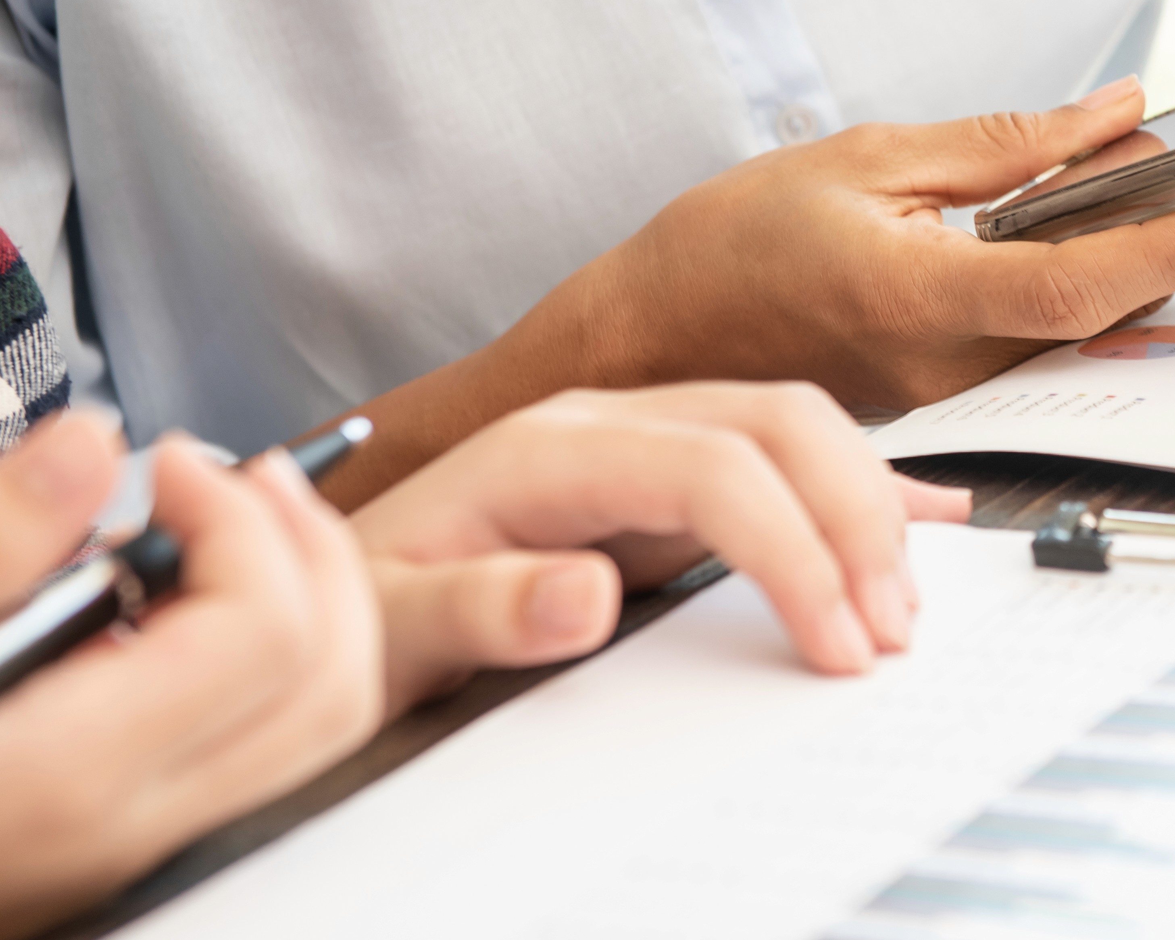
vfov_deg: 10.5
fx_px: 5112
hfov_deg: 12.9
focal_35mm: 147
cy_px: 232
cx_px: 1181
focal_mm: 62
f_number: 4
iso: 200
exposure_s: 1/200
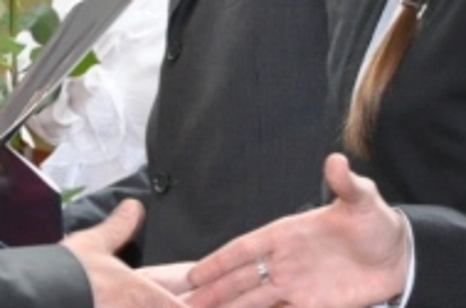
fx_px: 4764
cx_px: 382
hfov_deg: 5.6
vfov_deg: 3.7
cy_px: -101
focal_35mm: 369
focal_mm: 58
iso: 1000
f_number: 6.3
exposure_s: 1/60
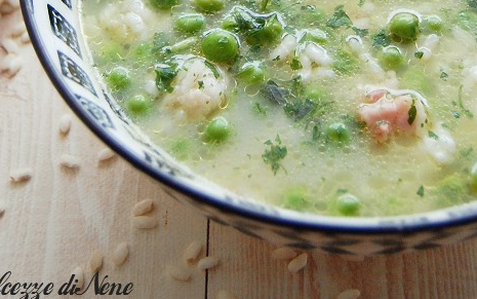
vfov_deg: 13.2
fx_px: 1196
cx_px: 248
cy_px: -189
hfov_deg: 22.5
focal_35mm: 92
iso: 800
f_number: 4.2
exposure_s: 1/40
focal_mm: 28
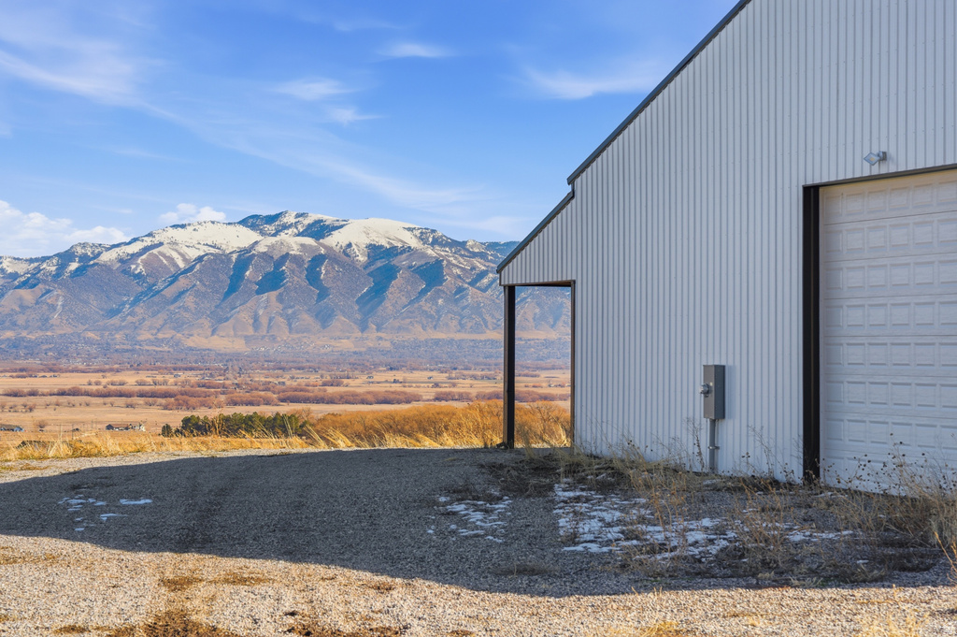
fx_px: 1992
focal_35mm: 75
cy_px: 318
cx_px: 478
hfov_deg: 27.0
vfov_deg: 18.2
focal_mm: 75
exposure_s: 1/5000
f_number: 8
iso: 100
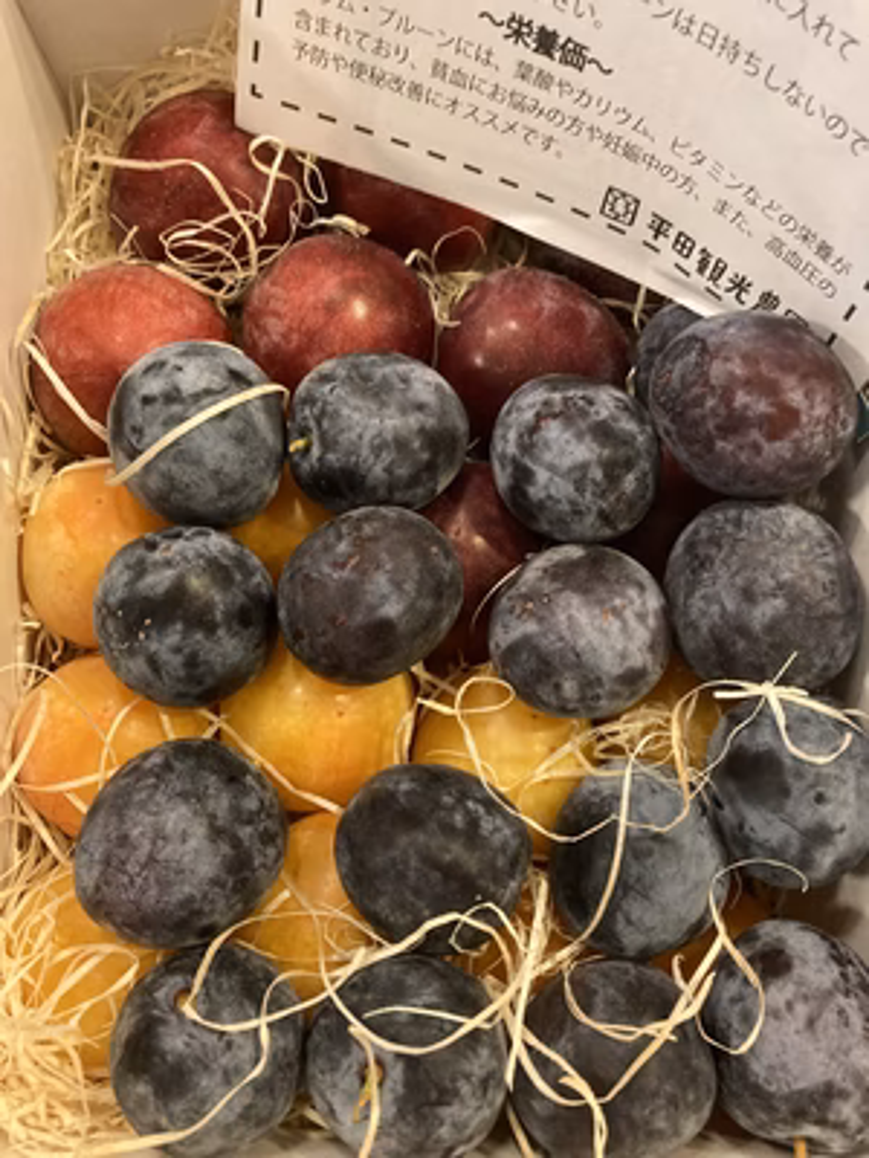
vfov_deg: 63.4
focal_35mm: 28
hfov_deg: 49.7
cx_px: 434
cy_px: 579
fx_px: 937
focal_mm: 3.99
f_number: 1.8
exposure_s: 1/30
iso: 320
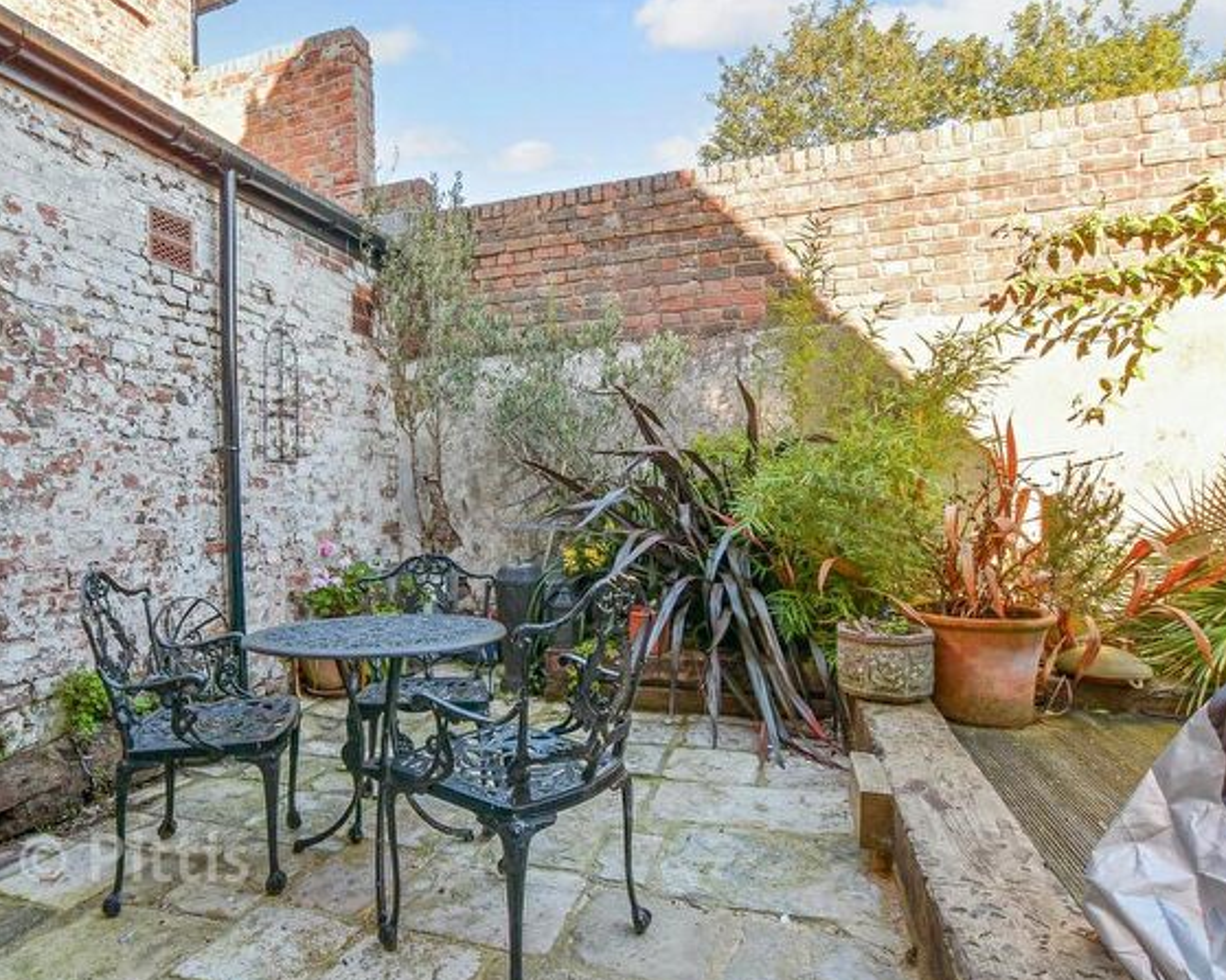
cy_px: 508
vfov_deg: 68.1
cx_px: 518
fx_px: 726
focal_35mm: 20
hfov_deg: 79.8
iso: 160
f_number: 8
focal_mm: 11.5
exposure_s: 1/50
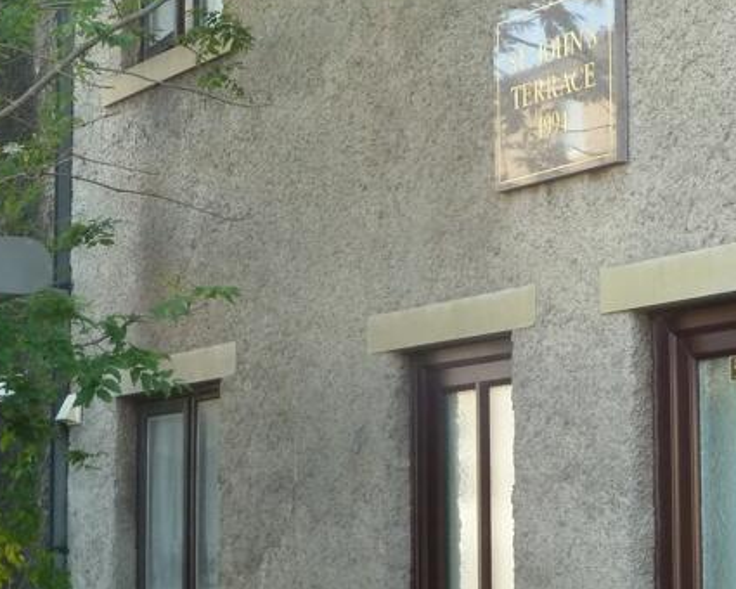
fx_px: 2461
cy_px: 314
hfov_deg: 17.0
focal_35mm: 113
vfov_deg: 13.6
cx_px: 417
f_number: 3.8
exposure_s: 1/80
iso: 160
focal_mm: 7.9
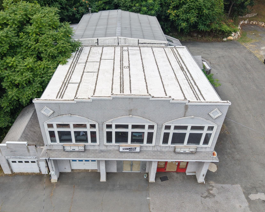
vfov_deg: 49.9
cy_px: 99
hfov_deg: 60.3
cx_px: 118
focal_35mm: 29
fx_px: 227
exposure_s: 1/1000
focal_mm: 8.67
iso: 100
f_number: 1.8
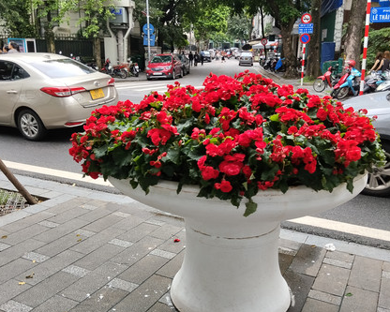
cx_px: 201
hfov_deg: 52.8
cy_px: 168
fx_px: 393
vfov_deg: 43.3
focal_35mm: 34
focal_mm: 4.22
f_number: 1.8
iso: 80
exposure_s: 1/100
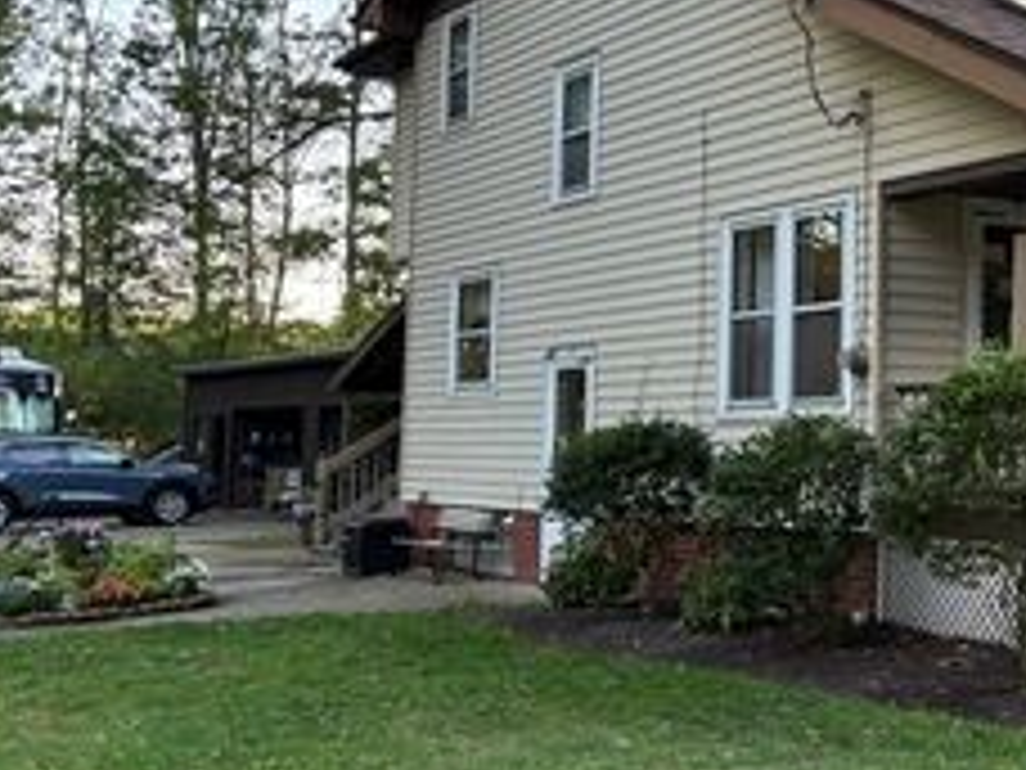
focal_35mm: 57
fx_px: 1689
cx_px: 1084
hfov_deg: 30.7
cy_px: 304
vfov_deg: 25.6
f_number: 1.6
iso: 100
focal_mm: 5.96
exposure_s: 1/121
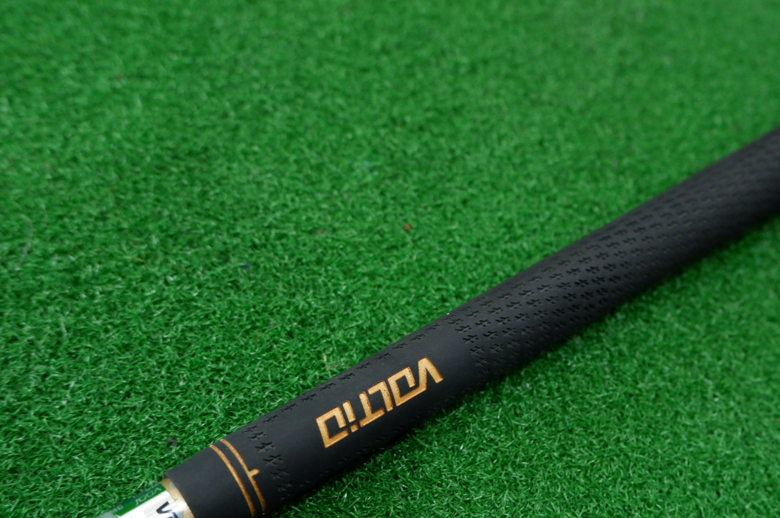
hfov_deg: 48.3
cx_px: 461
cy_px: 344
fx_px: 866
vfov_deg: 33.1
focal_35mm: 40
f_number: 4.2
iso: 2000
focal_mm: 20.3
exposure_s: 1/30
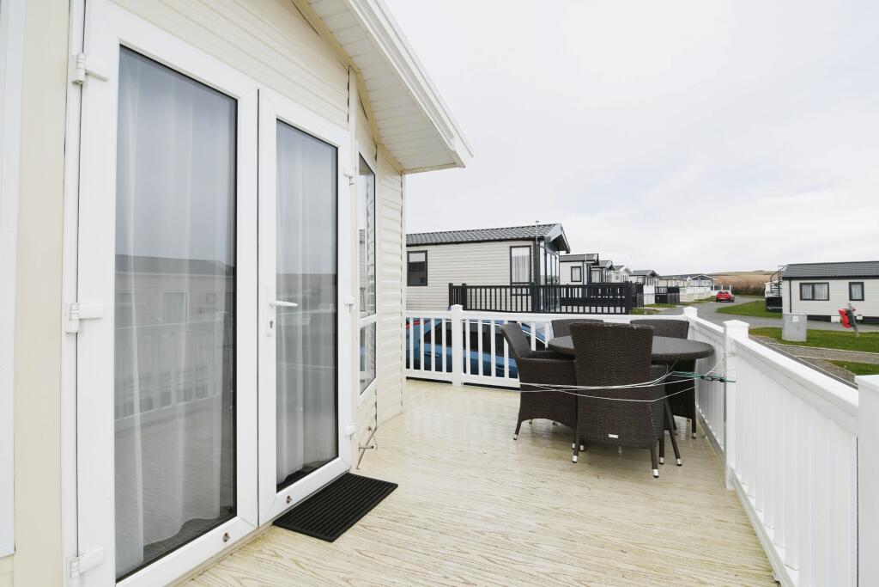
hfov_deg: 96.7
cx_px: 440
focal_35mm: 16
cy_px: 294
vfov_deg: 73.8
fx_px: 391
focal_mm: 11
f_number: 7.1
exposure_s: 1/320
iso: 200
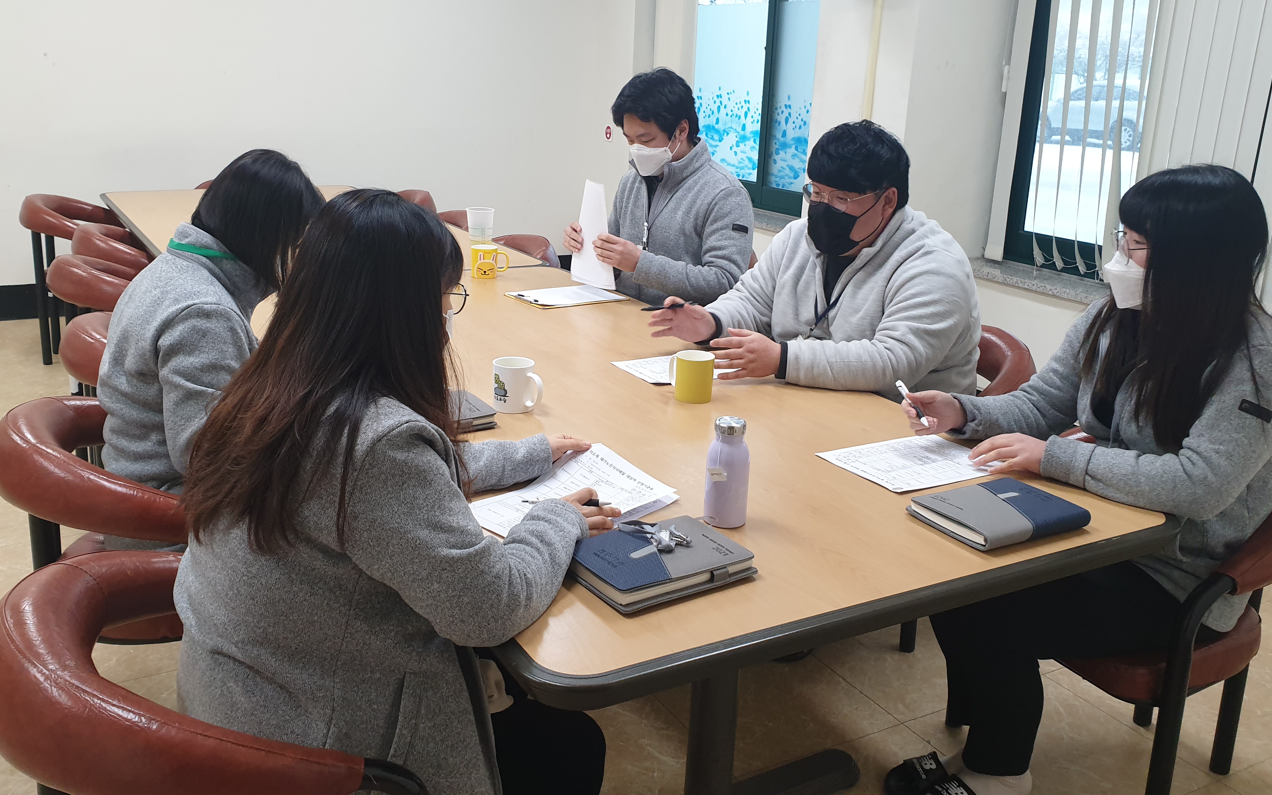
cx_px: 613
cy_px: 388
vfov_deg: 40.6
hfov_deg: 61.2
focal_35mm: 31
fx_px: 1075
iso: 200
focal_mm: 4.3
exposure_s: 1/60
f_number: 2.4
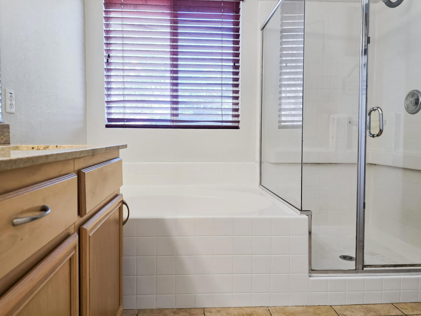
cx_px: 203
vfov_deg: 54.9
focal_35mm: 25
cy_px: 151
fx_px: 304
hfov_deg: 69.4
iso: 40
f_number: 1.7
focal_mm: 6.3
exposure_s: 1/120
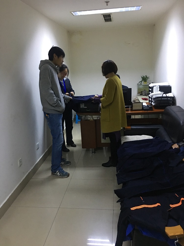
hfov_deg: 48.2
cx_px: 92
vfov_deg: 61.7
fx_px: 206
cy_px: 123
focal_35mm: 29
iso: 160
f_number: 2.2
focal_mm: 4.15
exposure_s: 1/8
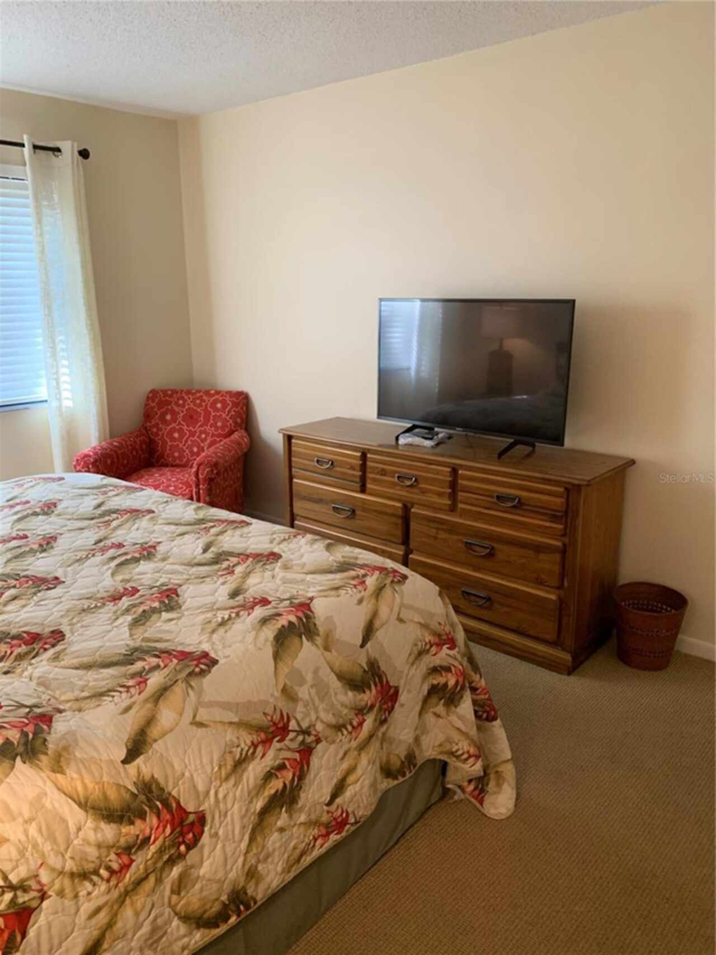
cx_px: 358
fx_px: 717
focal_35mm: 26
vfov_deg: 67.3
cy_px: 478
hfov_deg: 53.1
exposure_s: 1/60
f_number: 1.8
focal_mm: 4.25
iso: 200
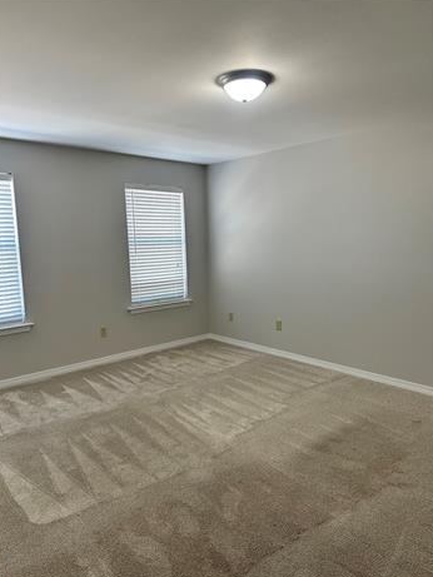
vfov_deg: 69.4
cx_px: 216
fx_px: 417
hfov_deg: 54.9
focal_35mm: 25
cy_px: 293
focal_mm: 6.86
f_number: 1.78
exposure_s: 1/121
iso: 160
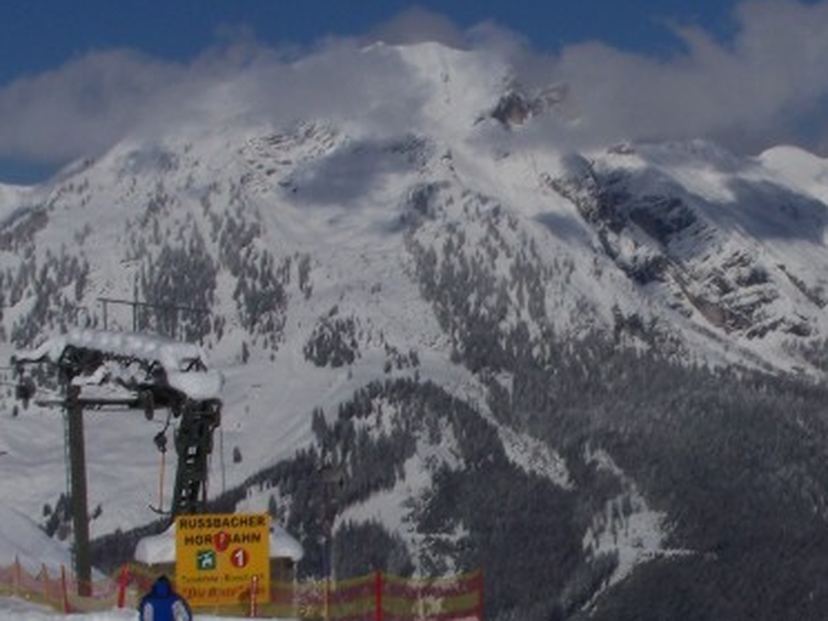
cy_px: 447
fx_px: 3038
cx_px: 634
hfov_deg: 15.4
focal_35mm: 127
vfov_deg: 11.6
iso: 64
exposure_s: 1/1250
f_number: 6.3
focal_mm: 9.8
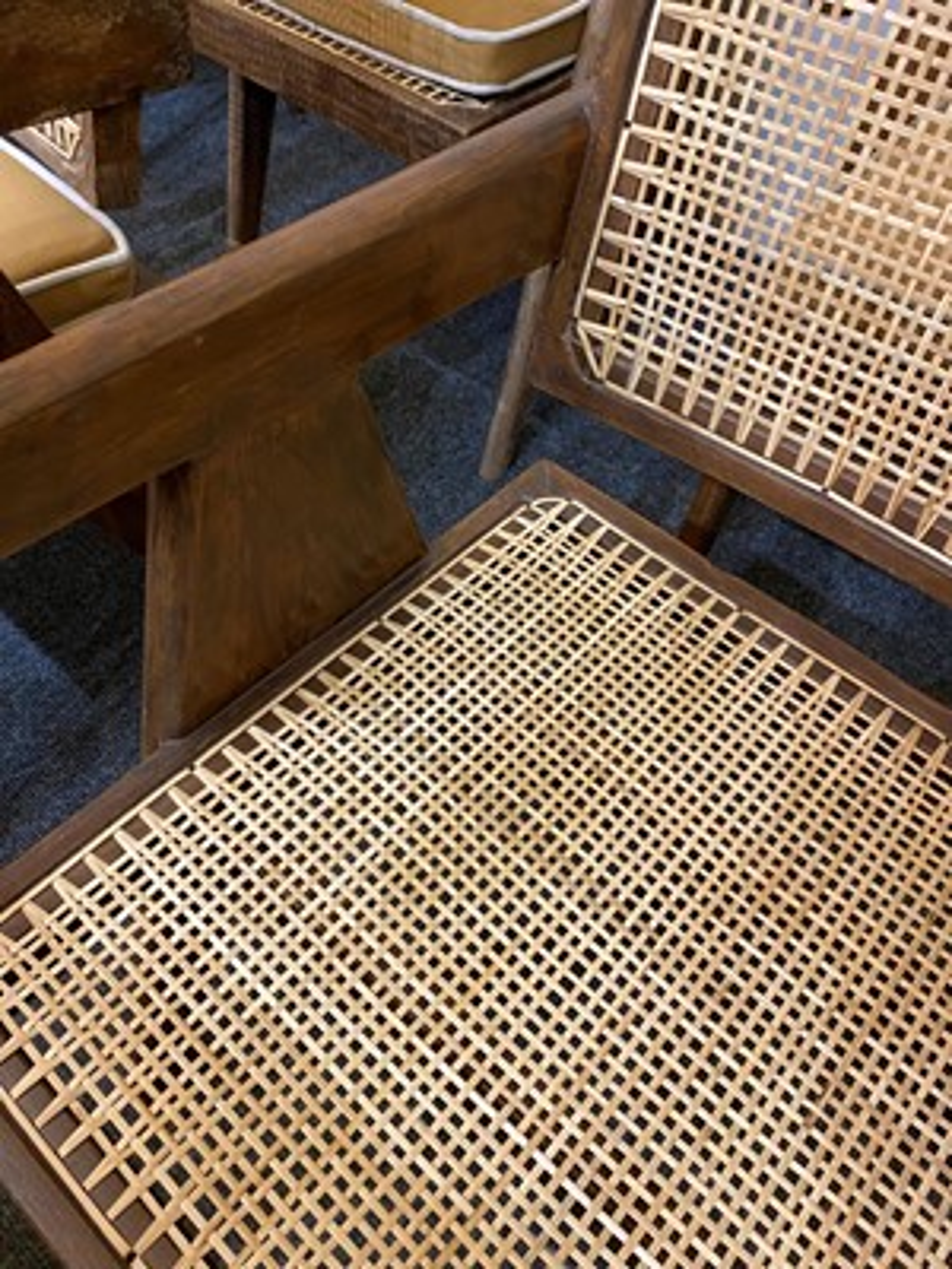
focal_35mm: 26
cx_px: 476
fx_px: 953
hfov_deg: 53.1
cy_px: 634
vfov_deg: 67.3
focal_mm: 4.25
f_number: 1.8
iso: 320
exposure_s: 1/50
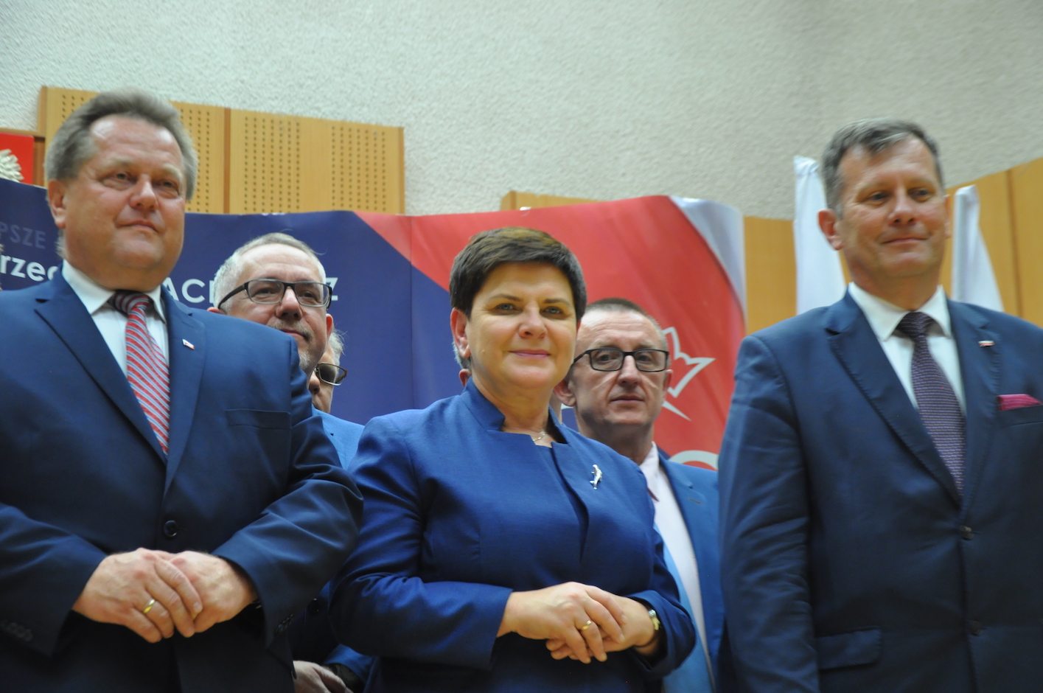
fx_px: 2257
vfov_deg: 17.5
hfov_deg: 26.0
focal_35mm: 78
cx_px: 522
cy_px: 346
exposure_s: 1/30
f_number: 5
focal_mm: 52
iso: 900
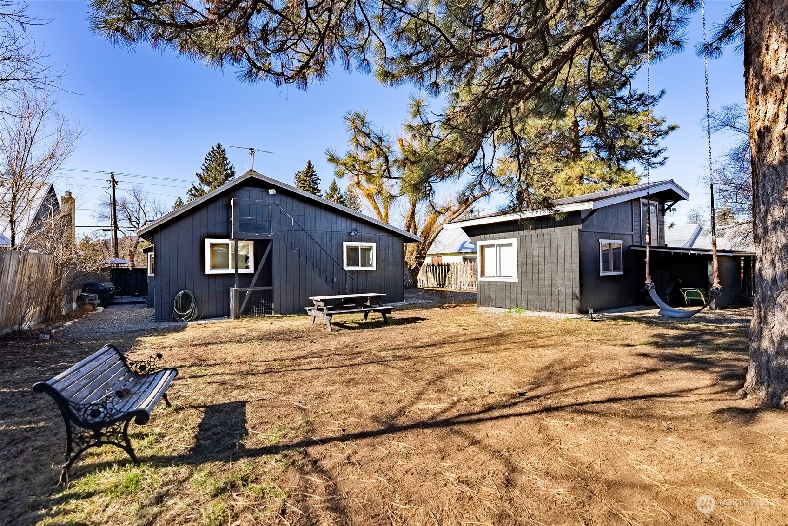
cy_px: 263
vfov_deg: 75.9
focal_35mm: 15
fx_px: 337
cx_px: 394
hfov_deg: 98.9
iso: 100
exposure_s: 1/2500
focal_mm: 15.4
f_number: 9
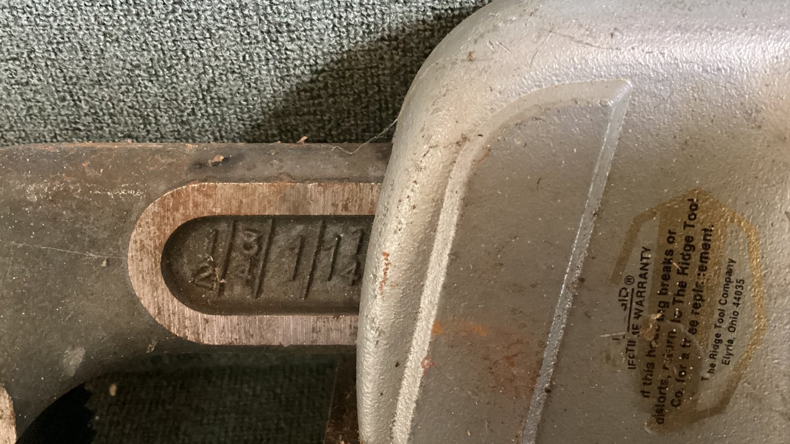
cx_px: 393
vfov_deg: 34.6
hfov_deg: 58.0
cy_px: 208
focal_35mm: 34
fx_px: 712
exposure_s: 1/25
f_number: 2.4
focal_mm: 3.3
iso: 640
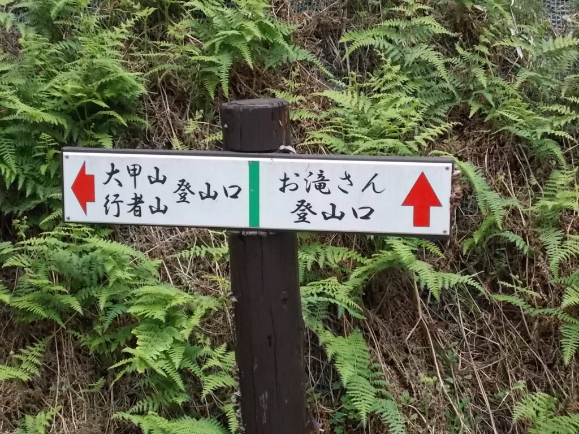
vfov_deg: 19.4
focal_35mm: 76
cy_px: 217
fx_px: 1271
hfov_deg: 25.7
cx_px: 290
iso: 400
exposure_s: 1/250
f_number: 5.8
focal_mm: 13.5
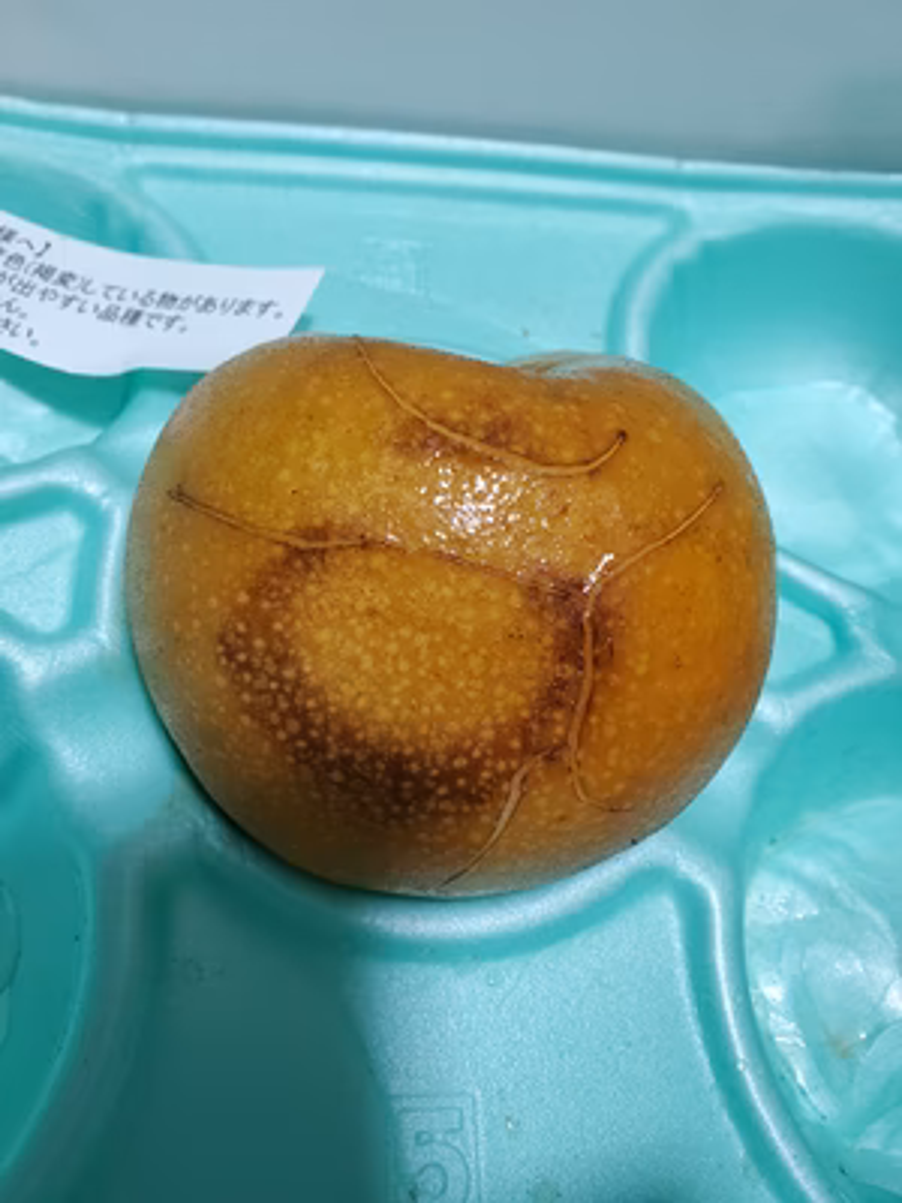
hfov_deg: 53.1
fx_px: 903
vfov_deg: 67.3
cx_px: 451
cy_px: 602
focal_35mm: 26
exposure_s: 1/40
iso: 200
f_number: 2.4
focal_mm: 4.3
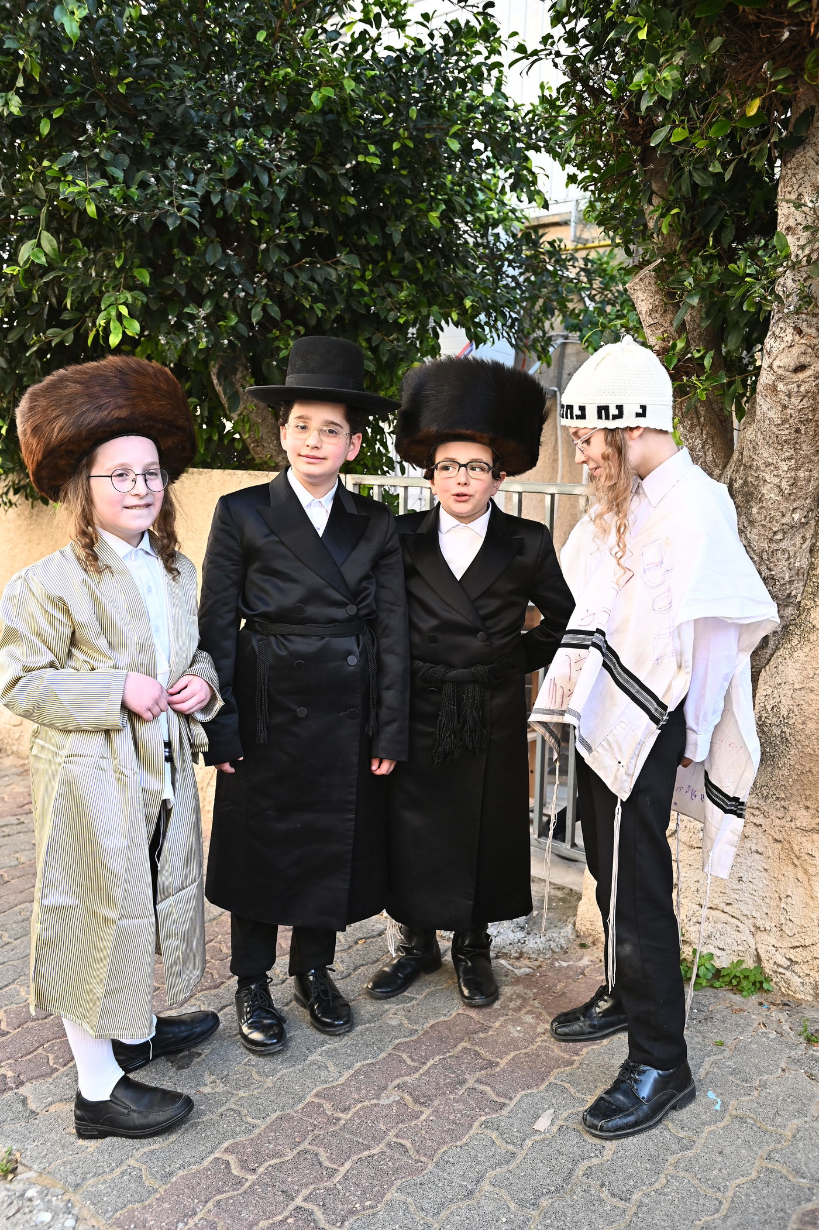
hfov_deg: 41.1
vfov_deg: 58.7
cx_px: 410
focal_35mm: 32
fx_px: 1092
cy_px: 615
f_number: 4.5
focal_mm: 32
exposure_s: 1/200
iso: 400
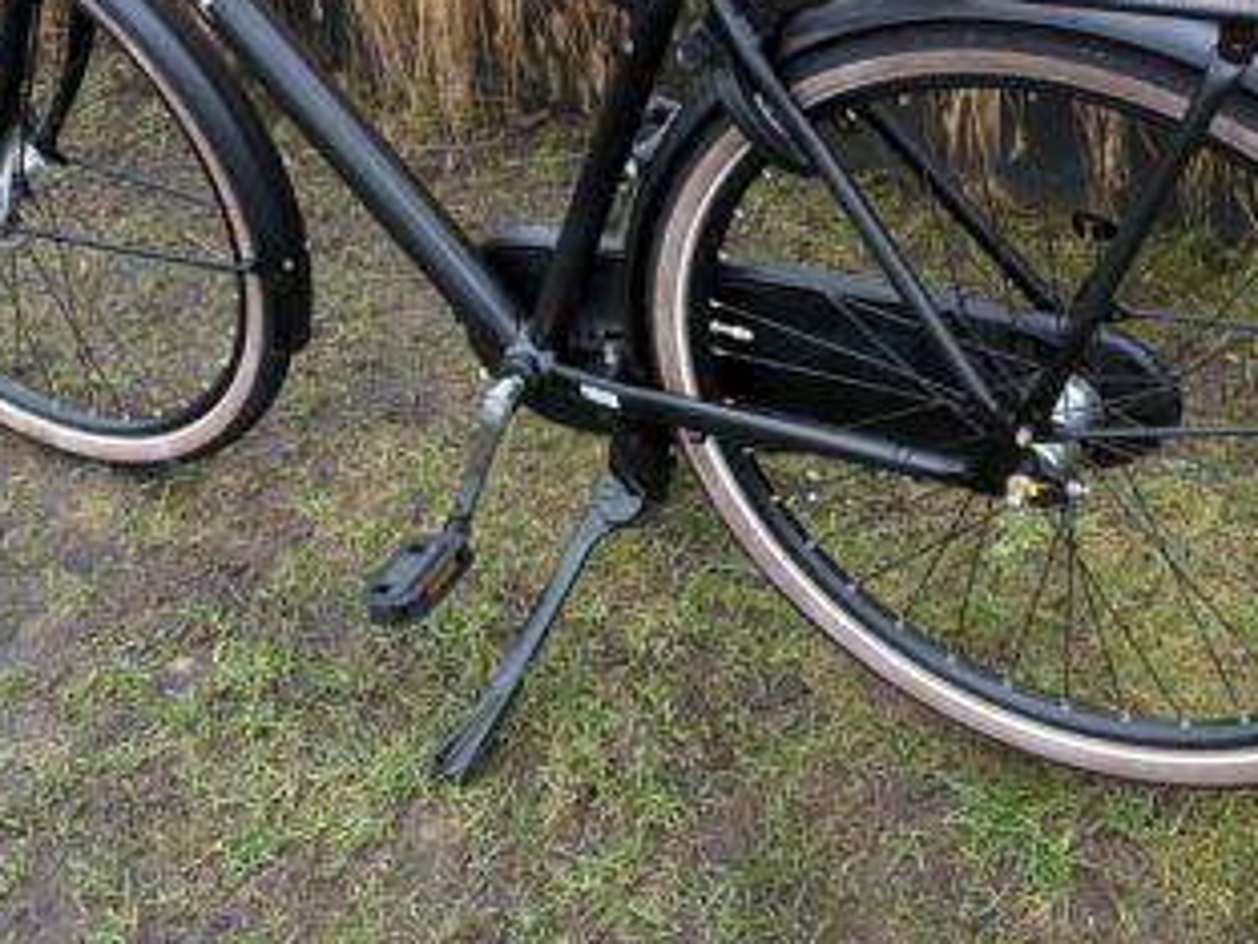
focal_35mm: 50
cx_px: 770
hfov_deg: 38.0
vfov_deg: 27.7
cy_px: 44
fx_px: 1817
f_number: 1.6
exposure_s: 1/121
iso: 64
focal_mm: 5.96
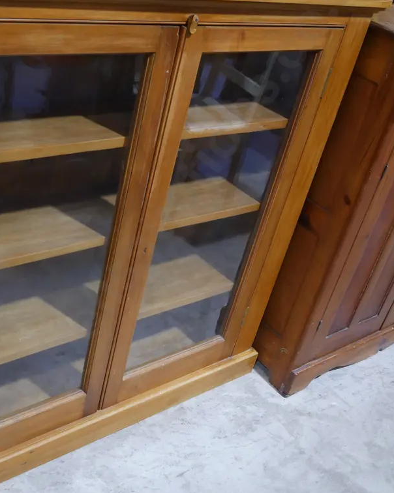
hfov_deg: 33.3
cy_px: 219
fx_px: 656
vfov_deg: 41.1
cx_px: 165
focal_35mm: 45
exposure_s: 1/60
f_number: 4
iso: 640
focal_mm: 17
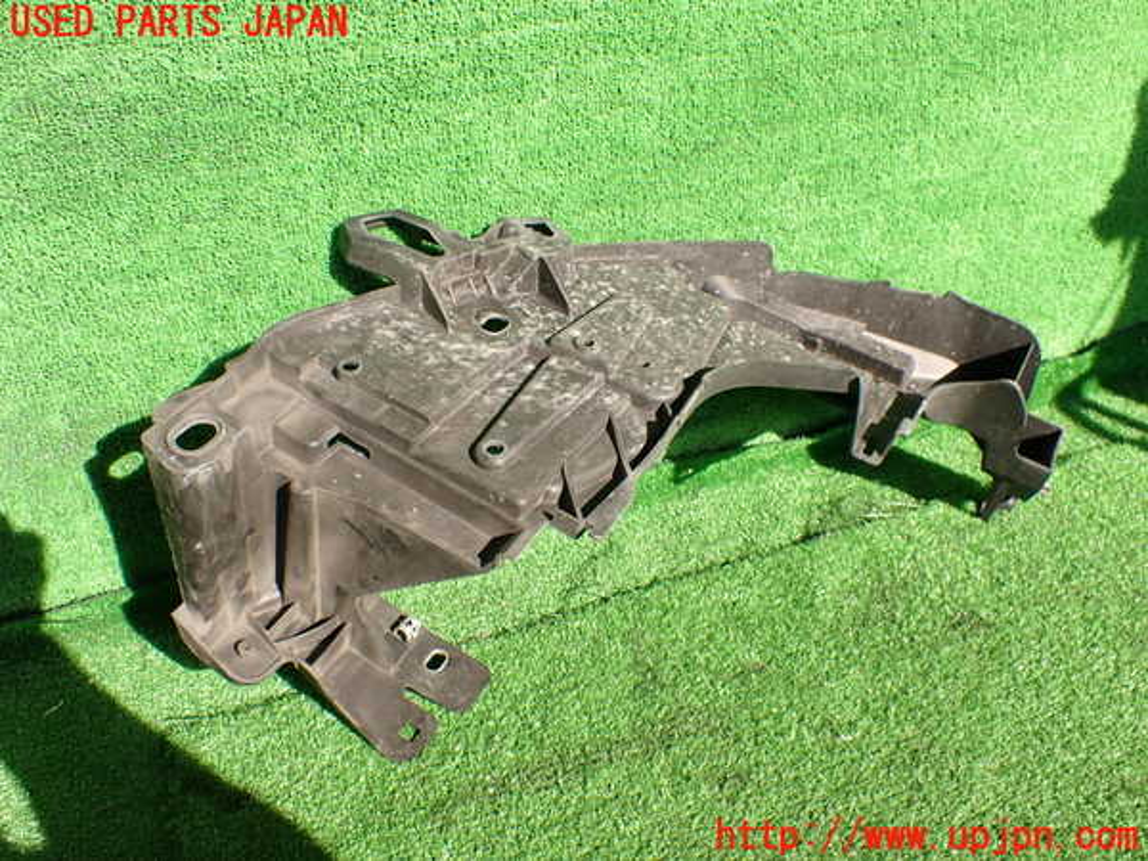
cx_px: 574
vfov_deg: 46.8
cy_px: 430
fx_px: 995
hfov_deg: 60.0
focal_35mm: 30
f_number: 3.2
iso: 100
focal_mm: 5.4
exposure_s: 1/400
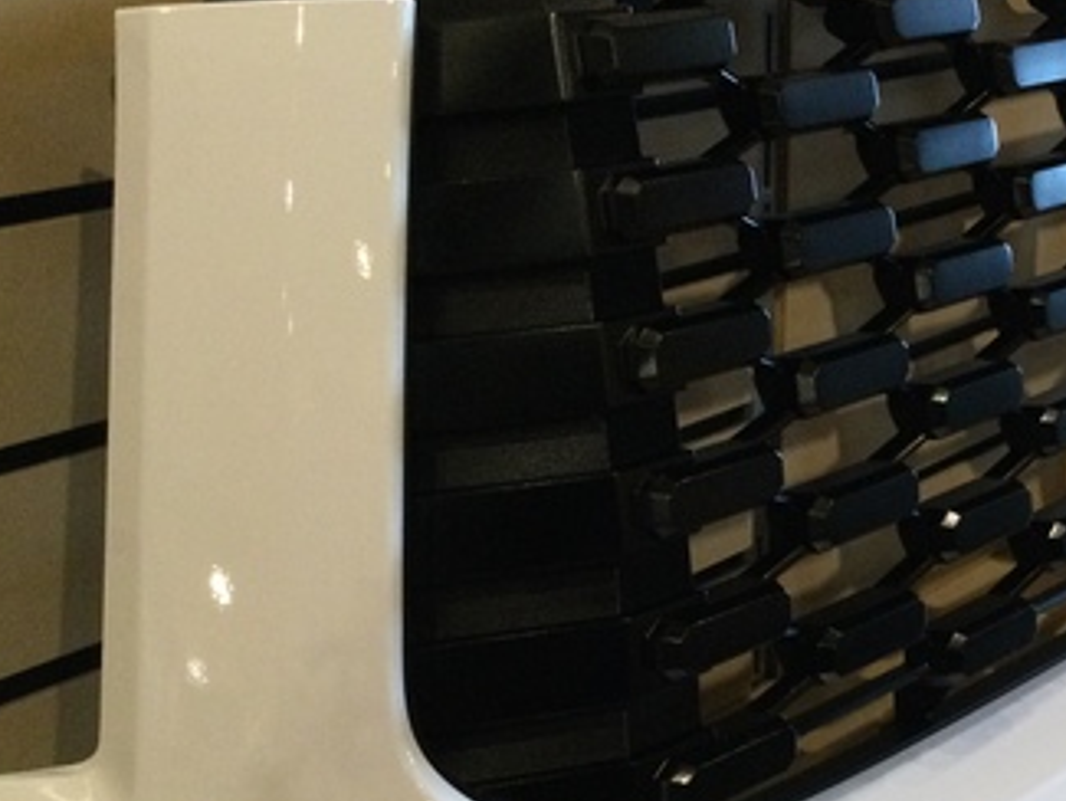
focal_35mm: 61
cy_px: 588
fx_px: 1879
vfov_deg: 23.8
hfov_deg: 30.7
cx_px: 892
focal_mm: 3.3
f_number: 2.4
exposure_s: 1/30
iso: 160
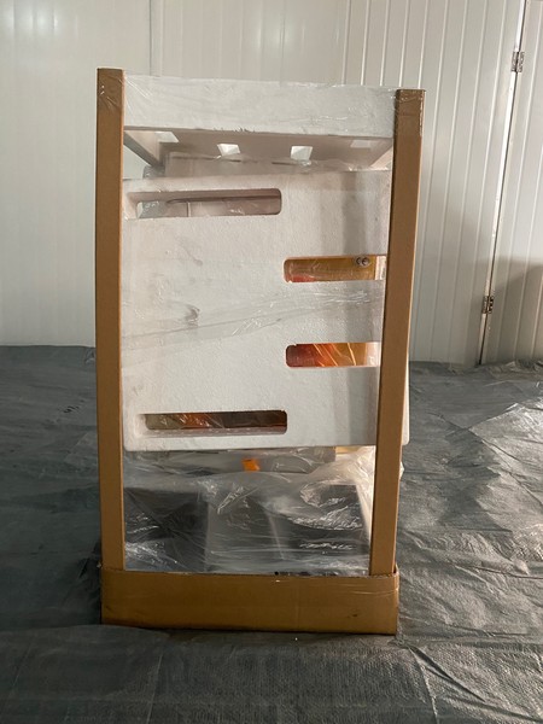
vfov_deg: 67.3
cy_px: 362
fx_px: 544
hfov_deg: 53.1
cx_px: 272
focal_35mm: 26
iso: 500
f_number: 1.8
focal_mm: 4.25
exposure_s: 1/50
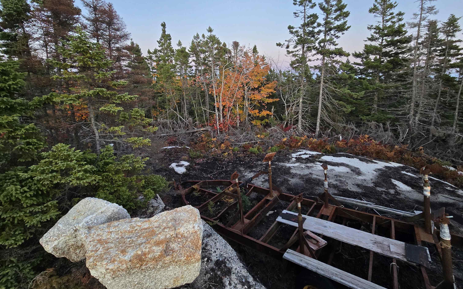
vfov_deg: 77.7
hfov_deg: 105.3
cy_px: 114
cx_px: 230
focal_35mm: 14
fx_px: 177
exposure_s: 1/60
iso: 200
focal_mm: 2.2
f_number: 2.2
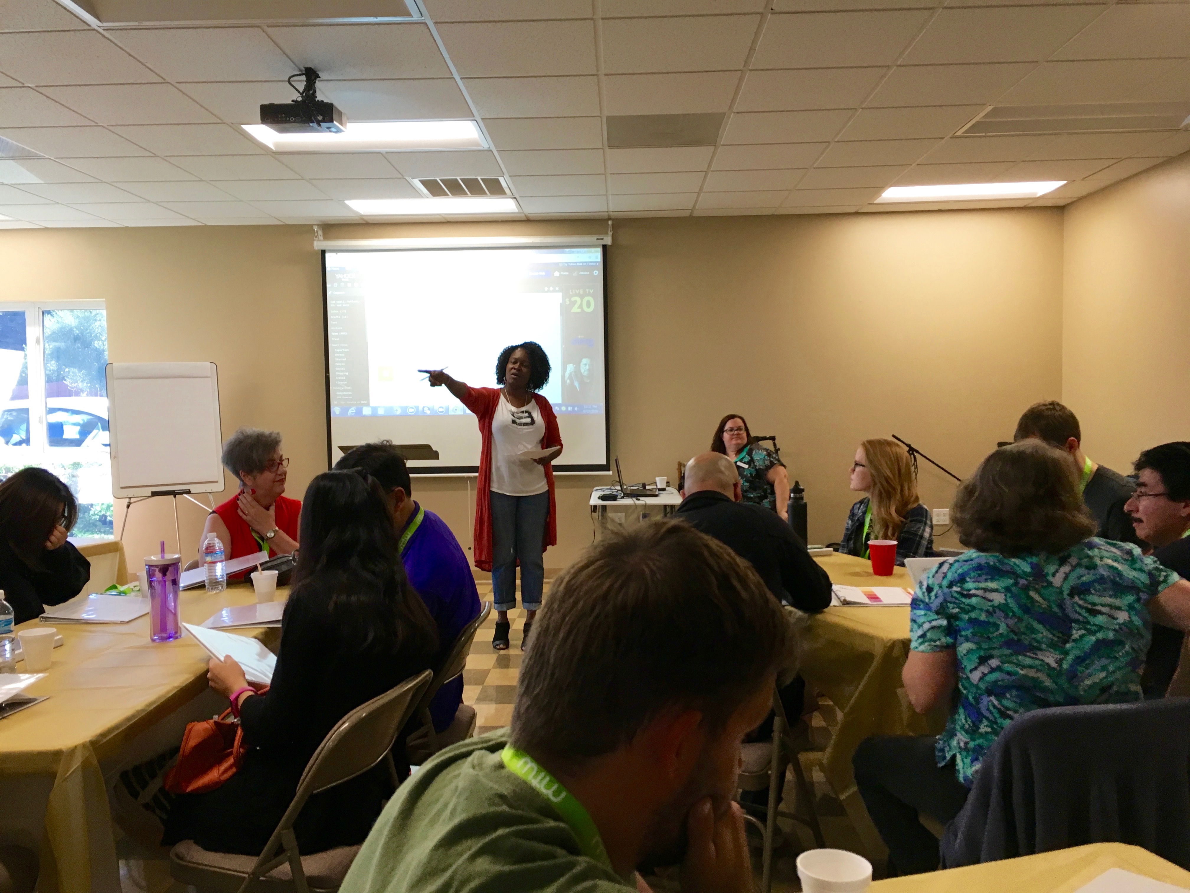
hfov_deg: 61.7
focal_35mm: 29
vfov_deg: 48.2
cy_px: 446
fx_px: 997
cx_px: 595
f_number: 2.2
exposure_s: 1/30
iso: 40
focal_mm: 4.15
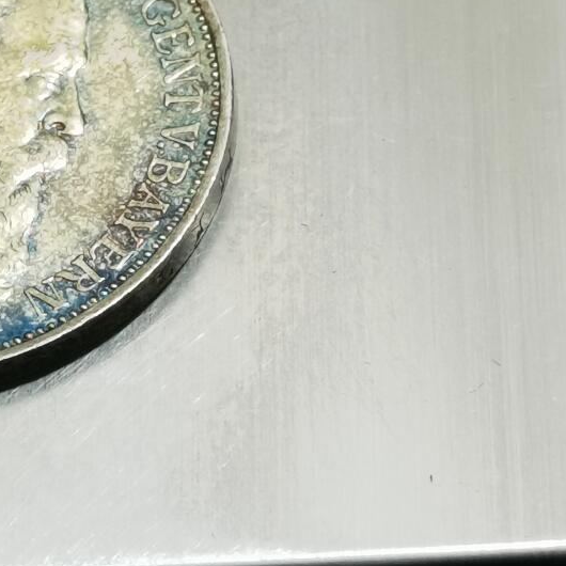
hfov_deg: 8.9
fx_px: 3607
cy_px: 355
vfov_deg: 9.0
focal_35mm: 195
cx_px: 15
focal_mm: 6.67
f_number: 1.9
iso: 125
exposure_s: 1/100
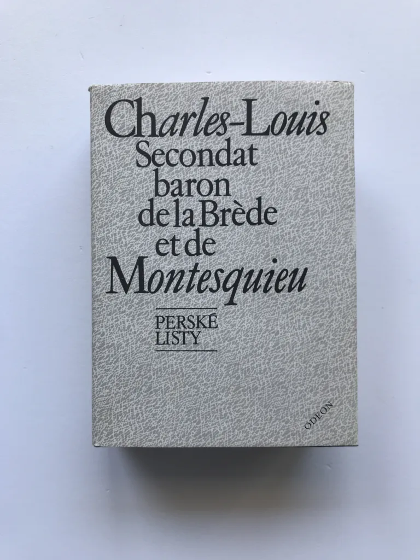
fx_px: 453
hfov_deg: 49.7
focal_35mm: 28
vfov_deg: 63.4
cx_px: 210
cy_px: 280
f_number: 1.8
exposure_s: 1/100
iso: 32
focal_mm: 3.99
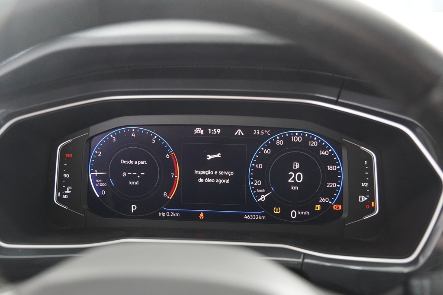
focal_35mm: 44
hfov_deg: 45.0
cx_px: 222
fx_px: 535
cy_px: 148
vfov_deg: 30.9
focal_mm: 29
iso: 4000
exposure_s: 1/160
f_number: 2.8
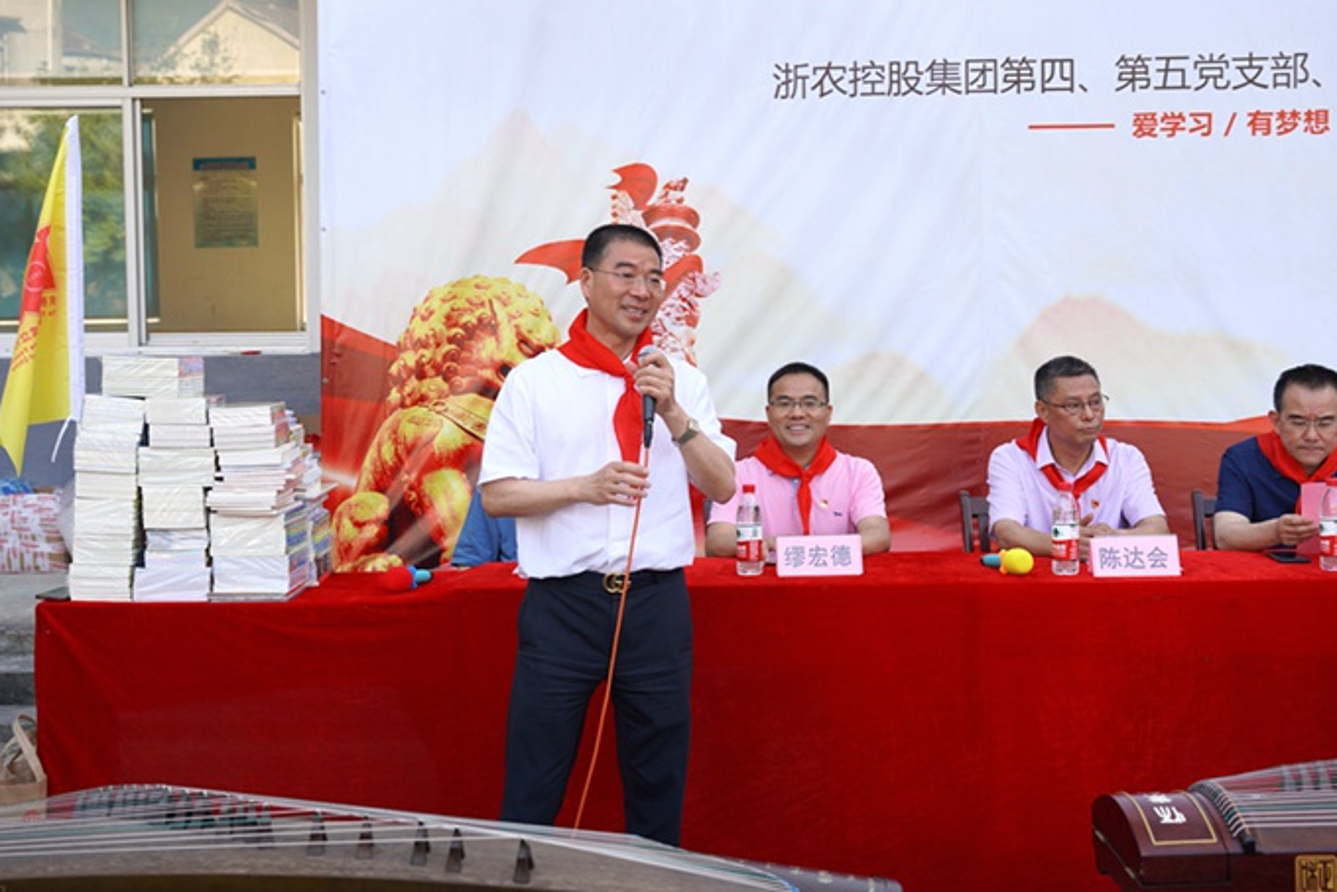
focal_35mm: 53
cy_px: 379
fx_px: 1986
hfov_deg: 37.2
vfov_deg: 25.3
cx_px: 679
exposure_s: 1/200
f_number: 4
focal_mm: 45.4
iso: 100
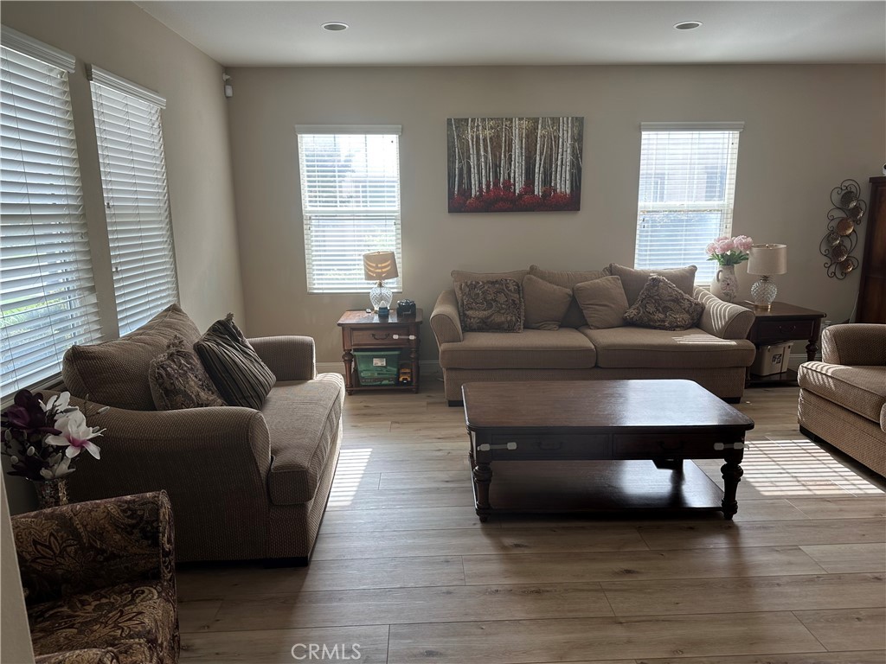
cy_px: 332
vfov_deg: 56.8
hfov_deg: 71.6
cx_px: 443
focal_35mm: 24
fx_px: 614
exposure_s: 1/185
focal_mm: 6.86
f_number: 1.78
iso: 64
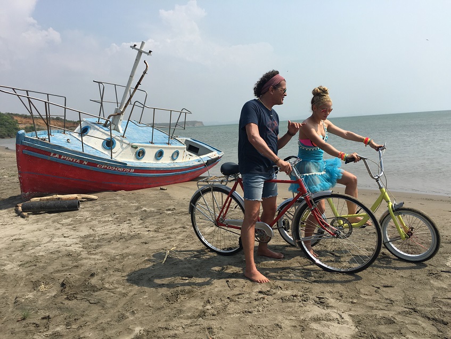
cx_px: 226
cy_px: 170
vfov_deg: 48.3
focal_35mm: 29
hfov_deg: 61.6
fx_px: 378
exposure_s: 1/1876
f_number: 2.2
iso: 25
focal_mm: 4.15
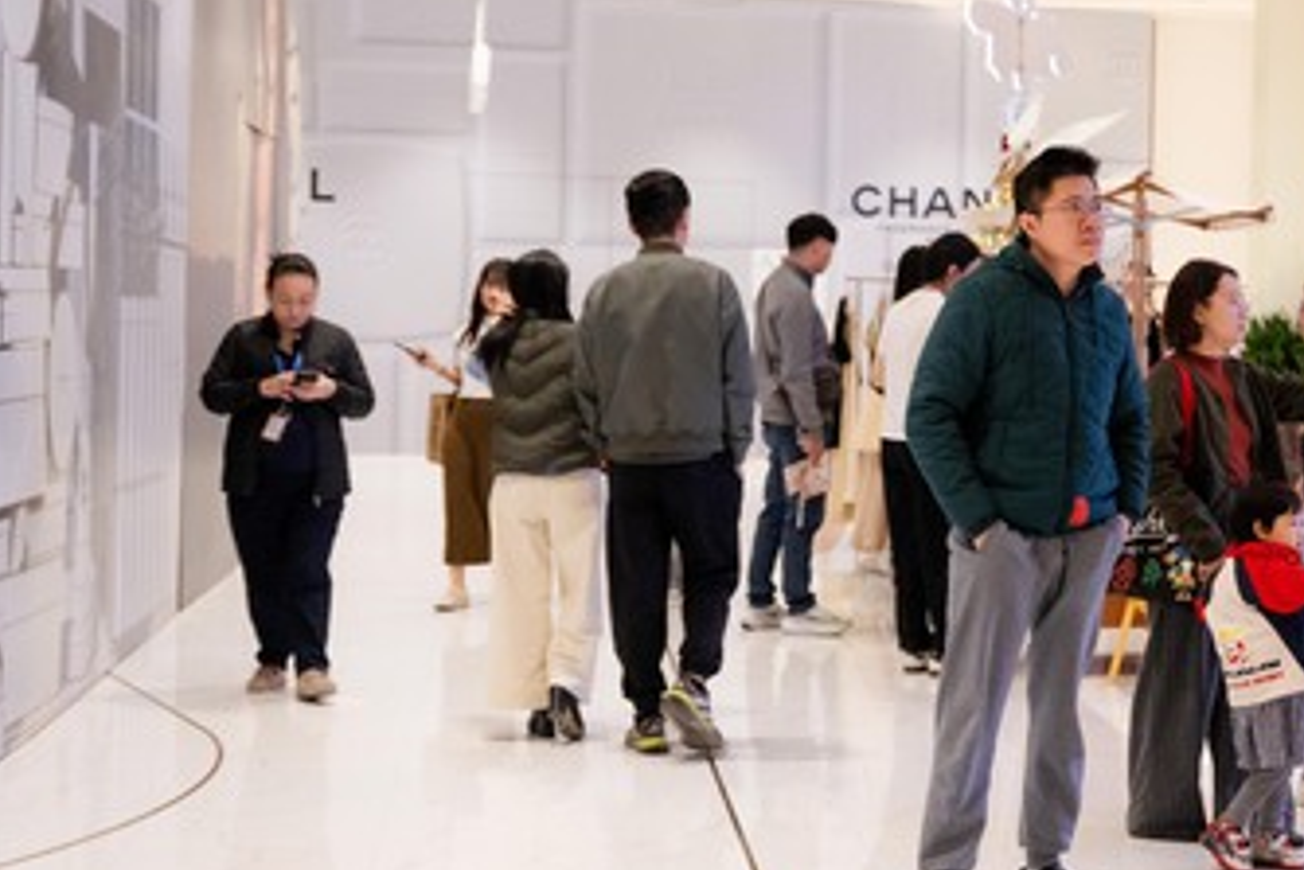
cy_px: 347
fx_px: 2863
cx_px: 1214
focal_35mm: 79
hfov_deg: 24.8
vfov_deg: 17.3
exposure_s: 1/400
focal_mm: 40
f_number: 3.5
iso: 2500
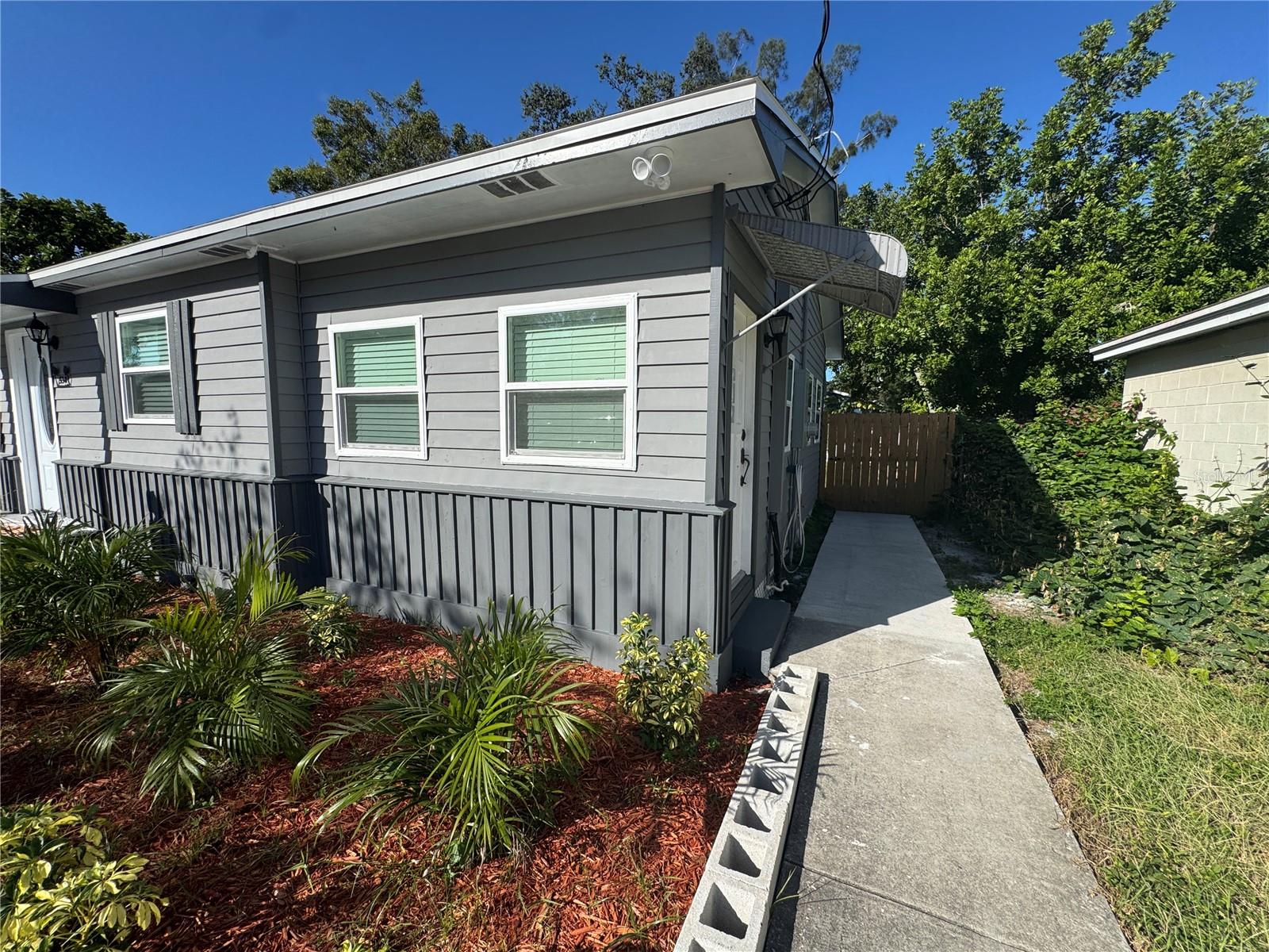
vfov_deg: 85.7
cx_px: 634
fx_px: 513
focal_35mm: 14
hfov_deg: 102.1
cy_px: 476
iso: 50
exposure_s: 1/2273
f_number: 2.2
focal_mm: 2.22
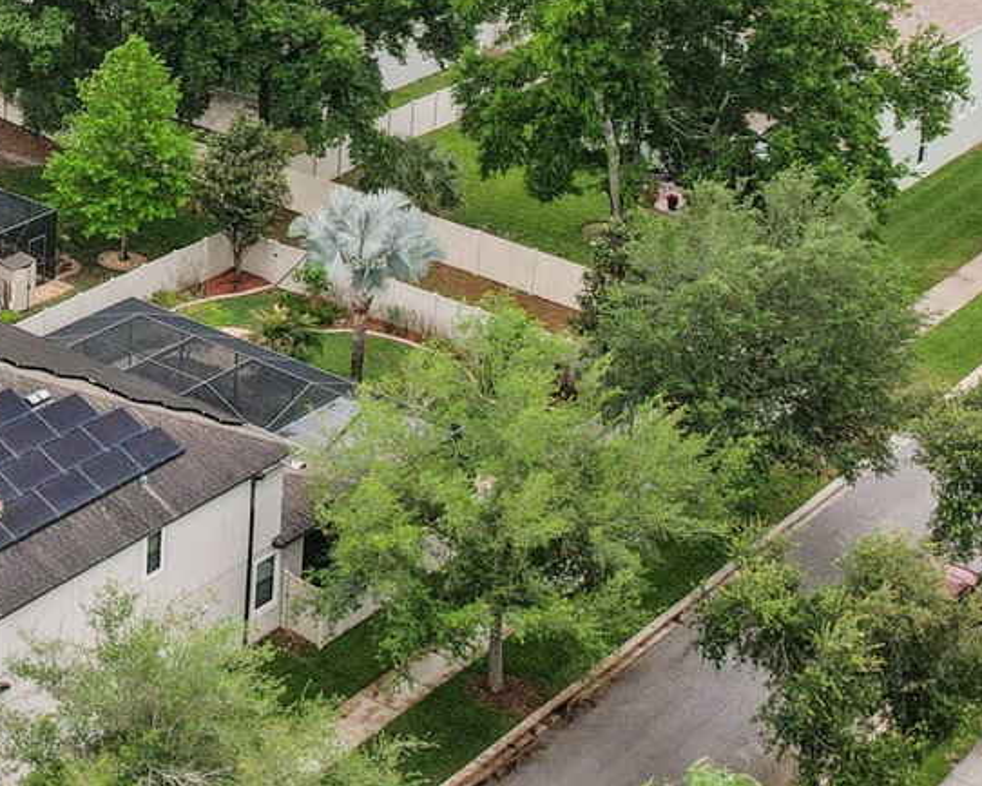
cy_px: 39
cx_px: -85
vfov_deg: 19.2
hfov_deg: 23.1
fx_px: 2268
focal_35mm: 78
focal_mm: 8.4
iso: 100
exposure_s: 1/1000
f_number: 2.8
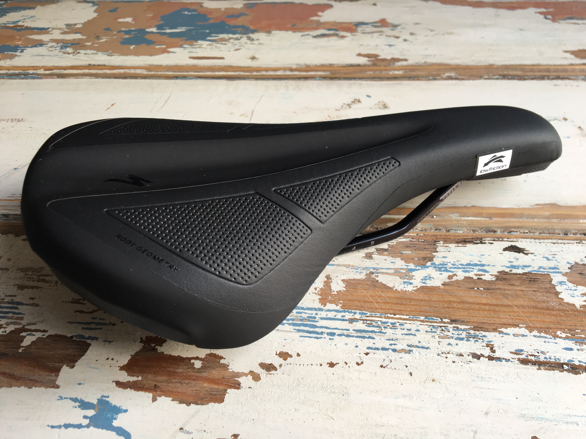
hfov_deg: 61.7
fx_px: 491
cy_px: 220
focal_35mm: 29
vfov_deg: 48.2
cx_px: 293
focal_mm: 4.15
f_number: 2.2
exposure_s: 1/50
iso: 32
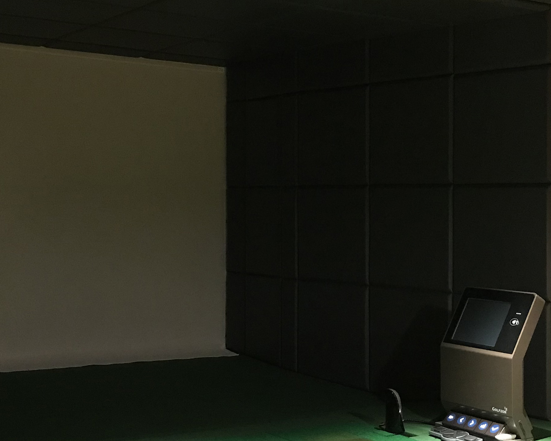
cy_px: 232
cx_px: 294
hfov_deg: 31.4
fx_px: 978
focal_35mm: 60
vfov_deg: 25.4
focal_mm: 3.99
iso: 80
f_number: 1.8
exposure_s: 1/6
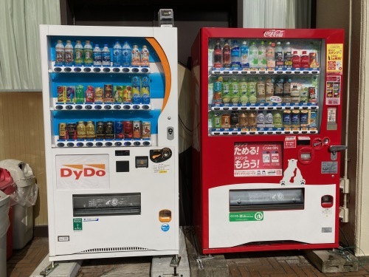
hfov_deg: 63.4
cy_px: 138
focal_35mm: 28
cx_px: 184
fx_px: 298
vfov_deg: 49.7
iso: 20
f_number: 1.8
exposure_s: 1/4367
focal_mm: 3.99
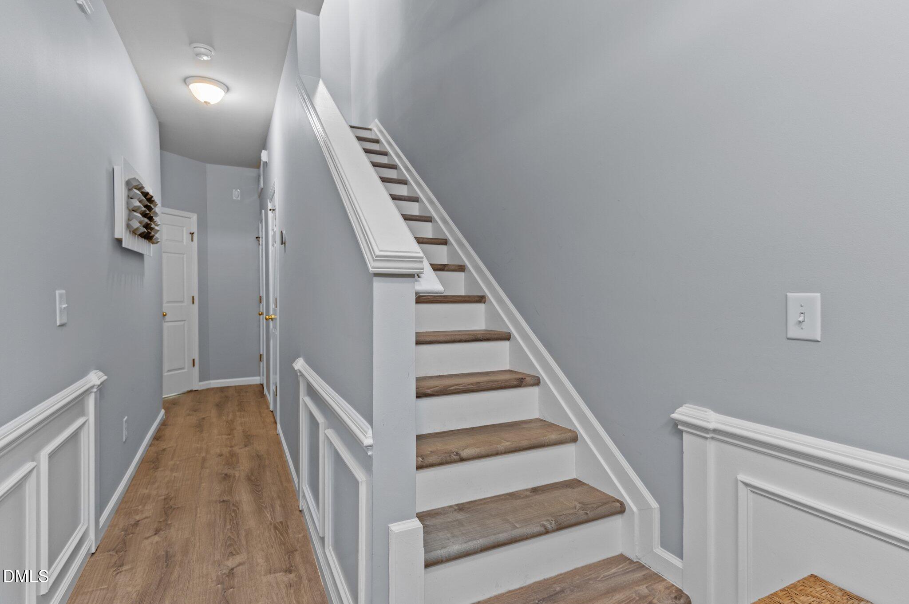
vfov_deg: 67.3
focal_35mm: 18
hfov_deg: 90.0
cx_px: 454
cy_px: 302
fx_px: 454
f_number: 6.3
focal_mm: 18
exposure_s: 1/1.67
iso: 400
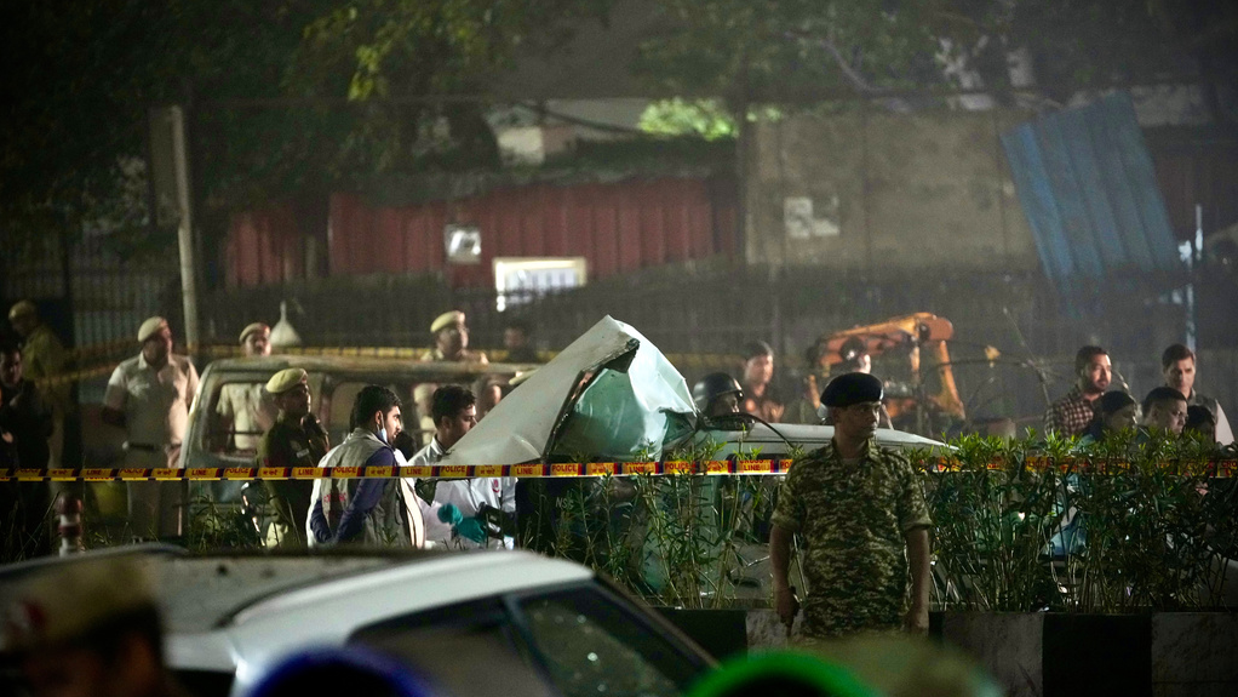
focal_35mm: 210
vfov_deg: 5.8
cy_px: 355
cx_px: 619
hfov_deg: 10.3
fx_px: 6894
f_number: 2.8
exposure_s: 1/80
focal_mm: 200
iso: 4000
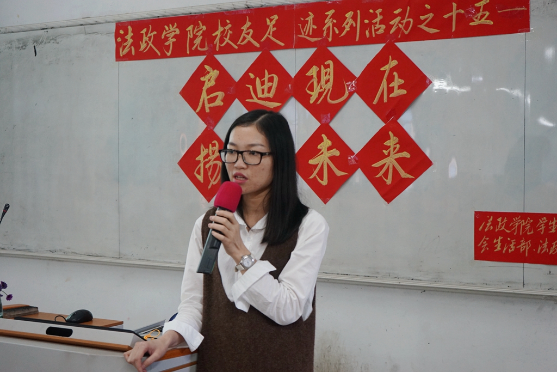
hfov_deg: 34.5
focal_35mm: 58
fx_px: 897
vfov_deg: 23.4
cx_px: 278
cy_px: 186
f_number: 5
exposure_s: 1/50
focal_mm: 58
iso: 2000
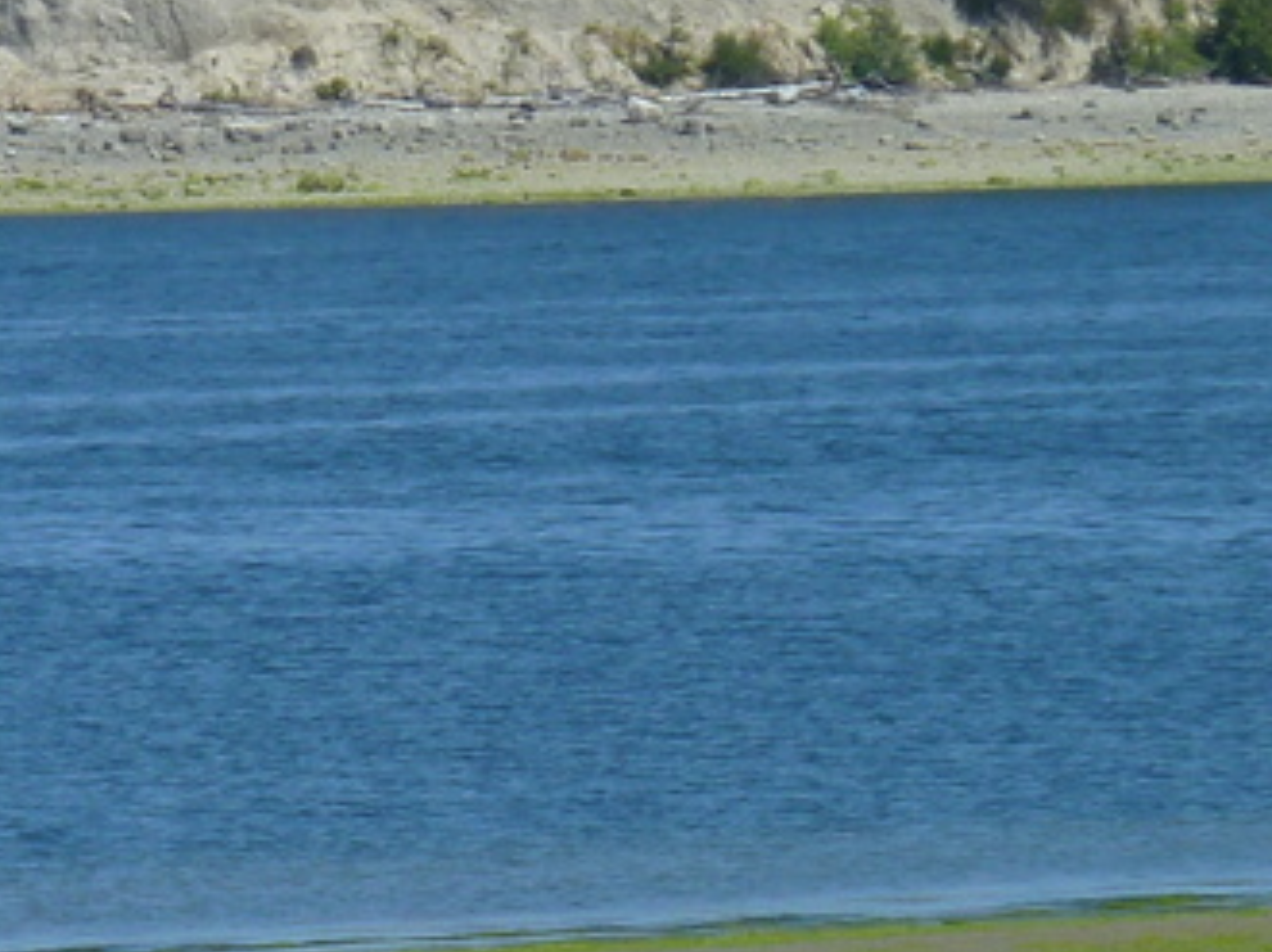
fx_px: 22362
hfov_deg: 3.3
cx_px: 42
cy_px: 424
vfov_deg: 2.4
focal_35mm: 609
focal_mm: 28.3
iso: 80
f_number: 5.7
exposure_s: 1/320
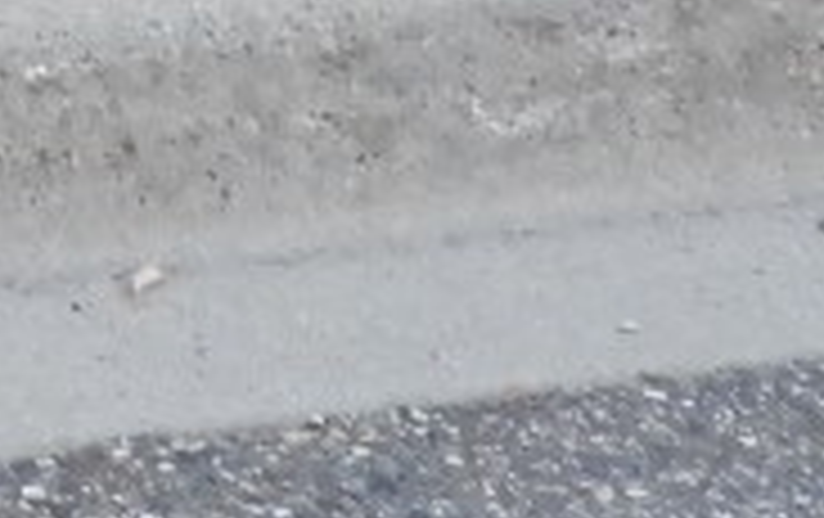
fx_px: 7490
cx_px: -1445
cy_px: -1896
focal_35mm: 333
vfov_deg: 3.7
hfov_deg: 5.9
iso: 360
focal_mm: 7.2
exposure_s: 1/30
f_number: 3.8
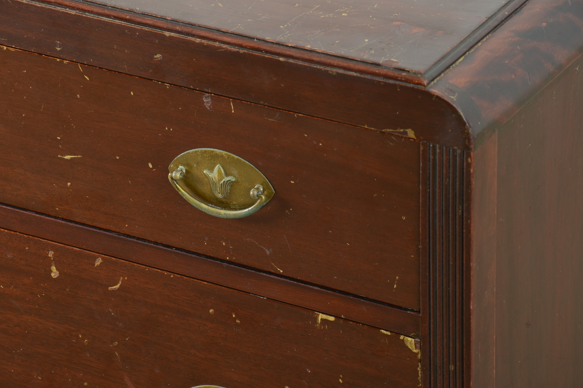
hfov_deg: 13.0
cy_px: 194
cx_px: 293
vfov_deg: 8.7
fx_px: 2567
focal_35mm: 159
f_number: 10
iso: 125
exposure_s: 1/125
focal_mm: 105
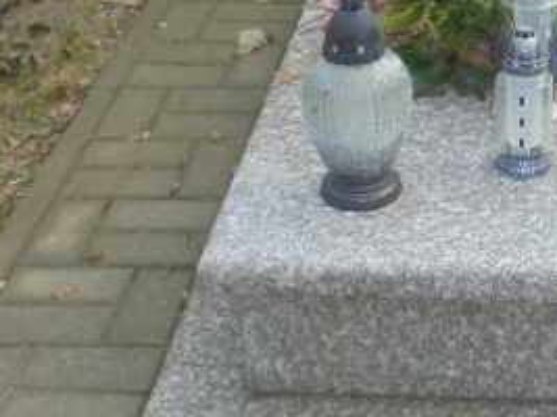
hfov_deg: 20.9
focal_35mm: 91
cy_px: -17
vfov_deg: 15.9
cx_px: 551
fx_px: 1464
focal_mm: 6.9
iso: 100
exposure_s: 1/60
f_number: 4.2
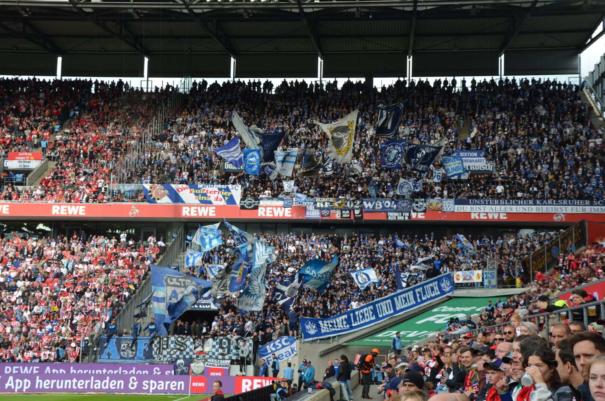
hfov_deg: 37.9
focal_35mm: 52
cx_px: 302
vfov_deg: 25.6
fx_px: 881
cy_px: 200
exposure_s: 1/200
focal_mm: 35
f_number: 7.1
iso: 200
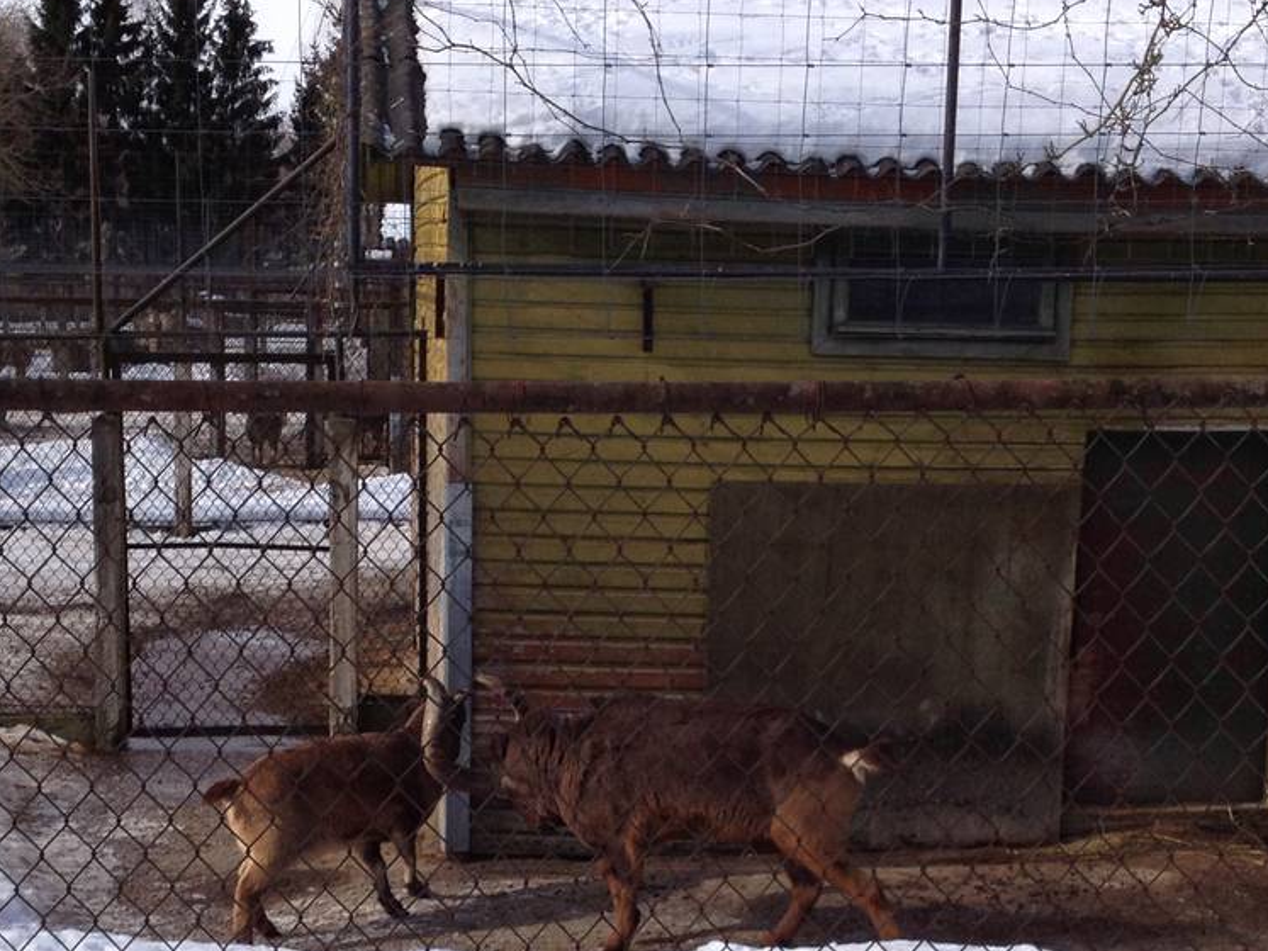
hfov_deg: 26.0
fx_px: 2747
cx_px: 581
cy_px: 802
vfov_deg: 19.4
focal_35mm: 75
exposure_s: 1/1727
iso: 50
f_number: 2.4
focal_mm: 4.28
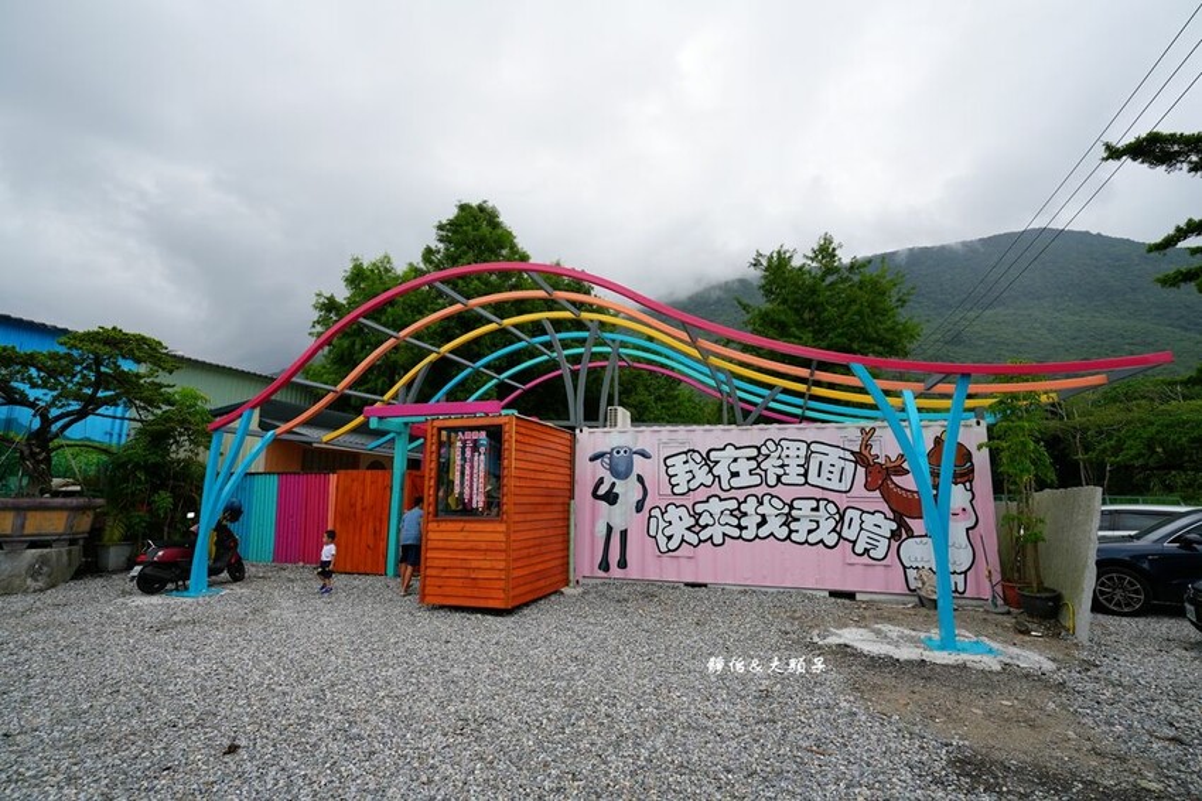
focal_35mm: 17
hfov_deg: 93.3
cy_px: 400
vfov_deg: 70.4
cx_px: 601
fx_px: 567
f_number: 5
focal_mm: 17
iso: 160
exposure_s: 1/100
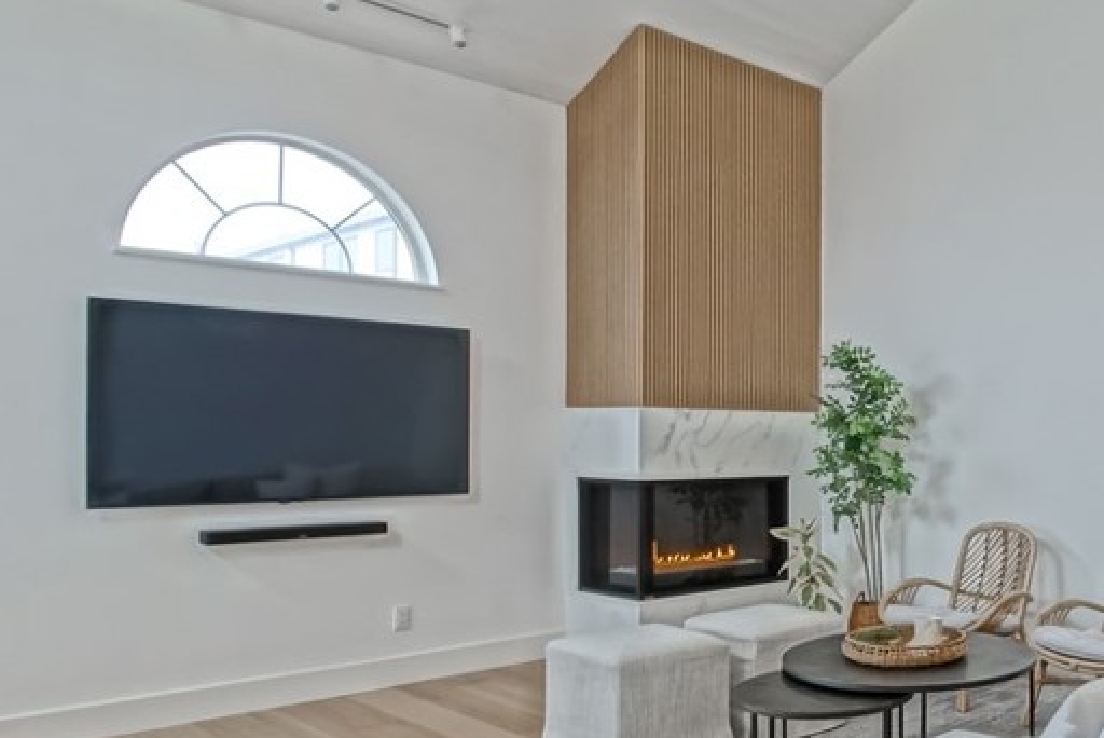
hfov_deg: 52.6
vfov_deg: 42.6
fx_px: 920
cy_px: 530
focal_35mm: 30
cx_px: 1035
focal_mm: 10
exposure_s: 1/30
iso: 400
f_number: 8
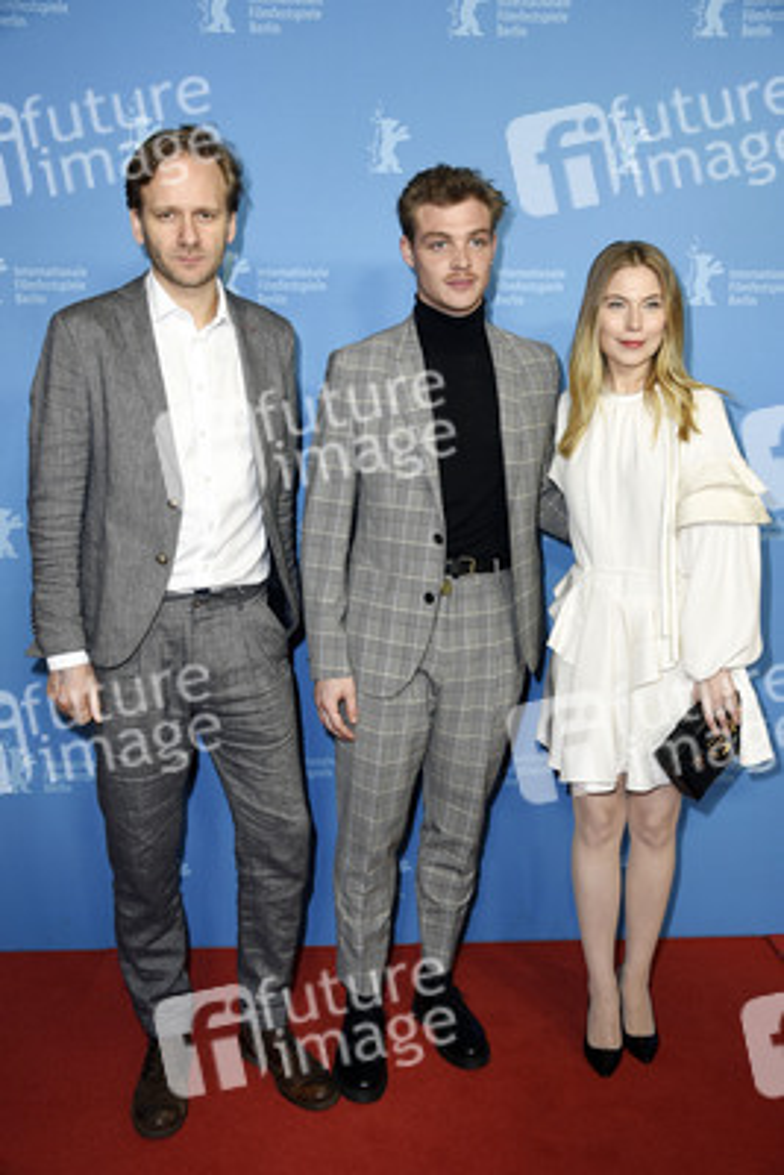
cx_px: 392
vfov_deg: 53.1
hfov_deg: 36.9
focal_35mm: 36
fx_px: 1175
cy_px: 588
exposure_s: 1/160
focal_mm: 36
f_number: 5.6
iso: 1000
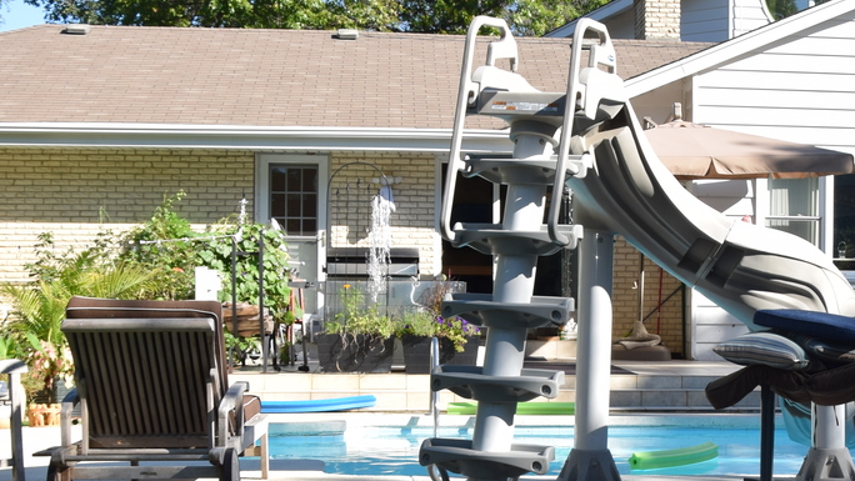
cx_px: 684
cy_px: 351
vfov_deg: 17.9
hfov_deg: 30.7
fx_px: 1519
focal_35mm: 67
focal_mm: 18
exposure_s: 1/160
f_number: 6.3
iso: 100
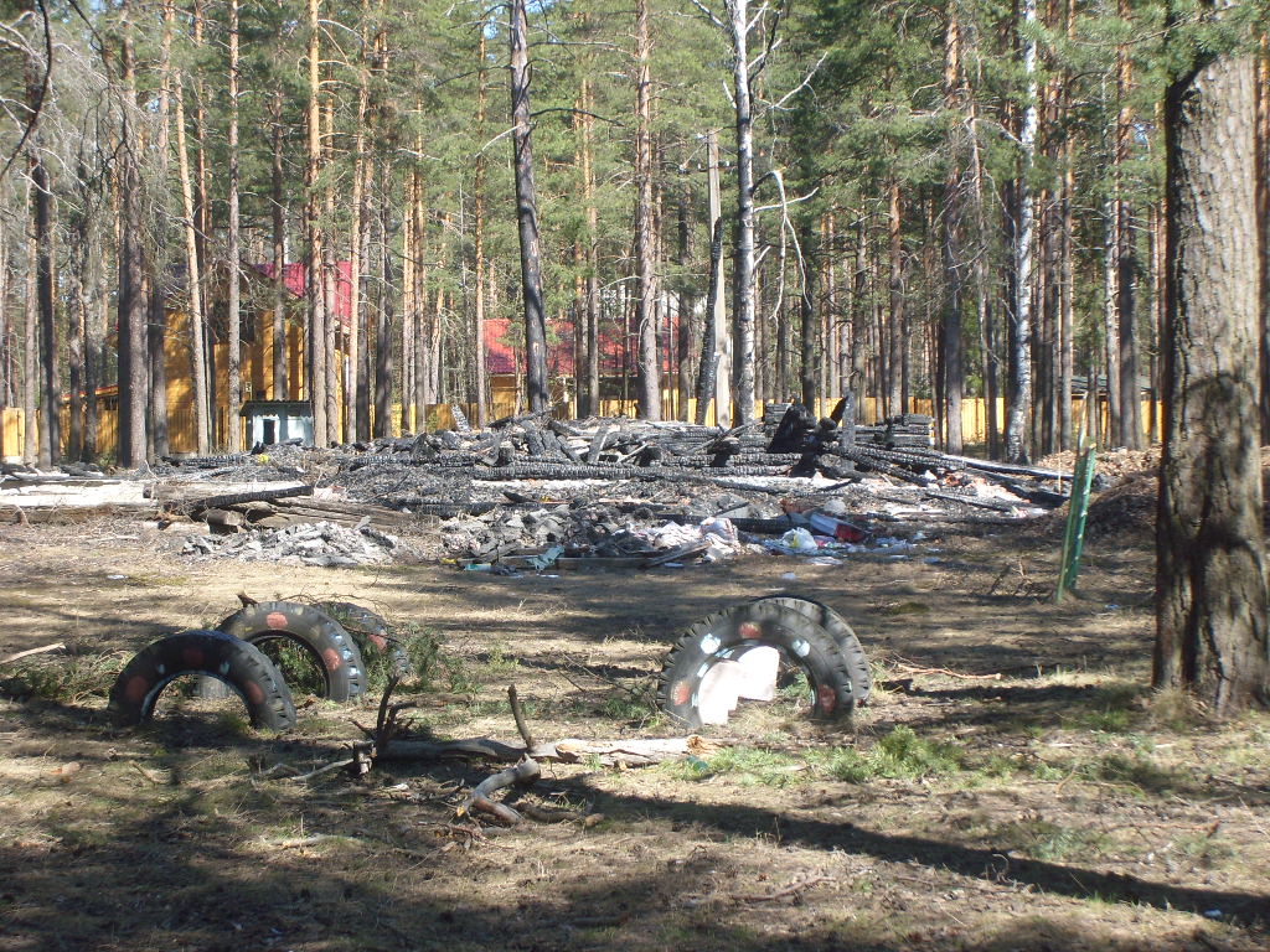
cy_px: 476
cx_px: 635
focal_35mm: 80
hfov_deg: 24.4
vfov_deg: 18.4
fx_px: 2935
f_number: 4.3
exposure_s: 1/209
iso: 50
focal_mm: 13.39
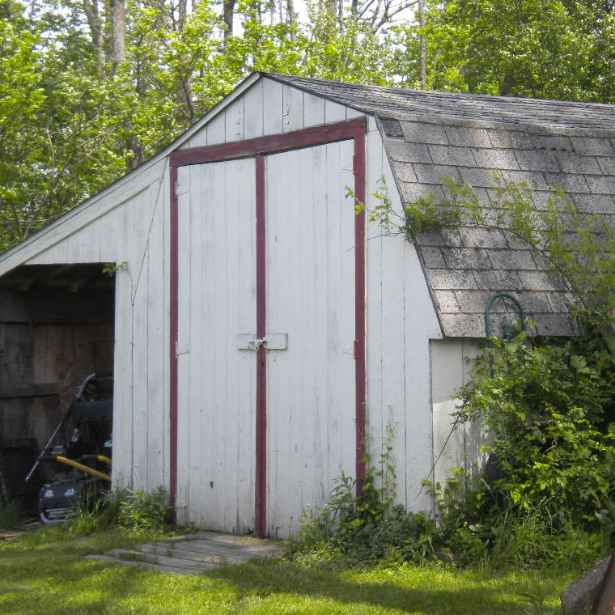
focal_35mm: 81
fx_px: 1628
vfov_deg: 21.4
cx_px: 375
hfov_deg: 21.4
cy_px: 308
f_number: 6.5
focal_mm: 12.3
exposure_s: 1/200
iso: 113
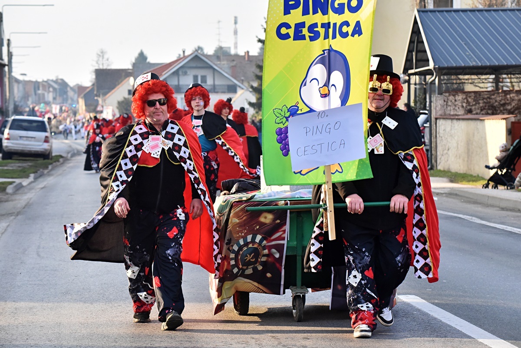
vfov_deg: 10.2
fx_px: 1954
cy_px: 174
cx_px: 260
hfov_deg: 15.2
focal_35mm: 135
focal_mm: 135
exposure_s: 1/1600
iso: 3200
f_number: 8
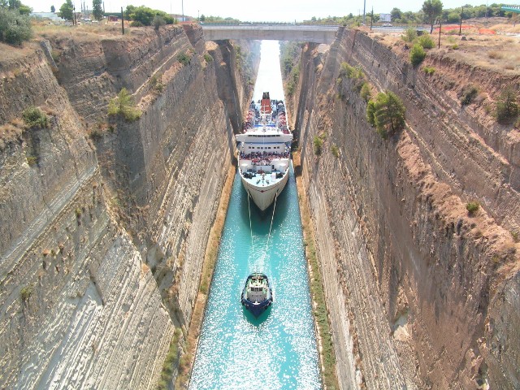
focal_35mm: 38
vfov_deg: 37.7
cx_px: 260
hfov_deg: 49.0
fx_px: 571
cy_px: 195
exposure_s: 1/200
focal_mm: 6.3
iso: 50
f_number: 5.6
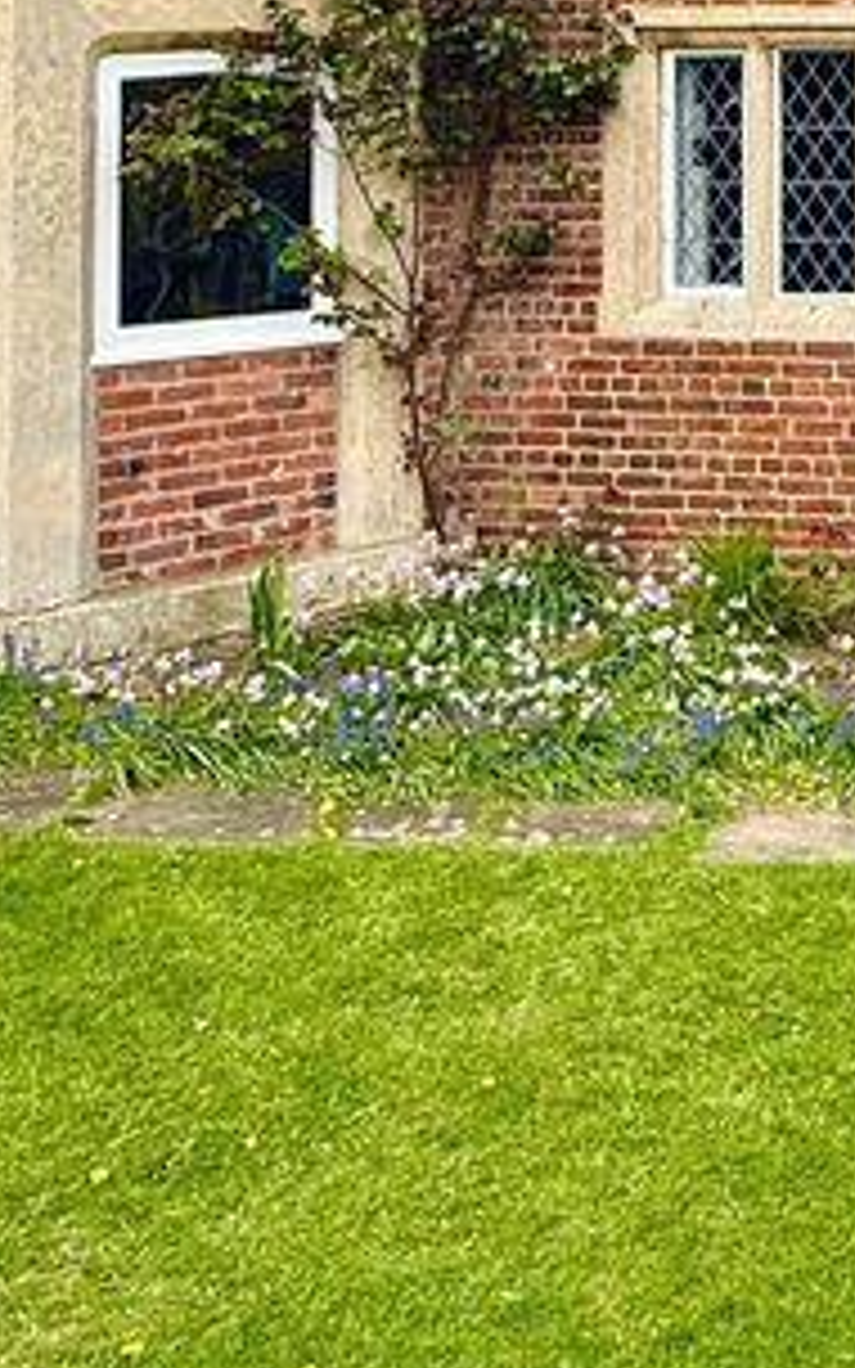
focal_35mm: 50
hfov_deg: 23.4
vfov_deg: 37.0
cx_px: 1058
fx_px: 1864
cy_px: 72
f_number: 2.2
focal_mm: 2.22
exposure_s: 1/701
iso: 64
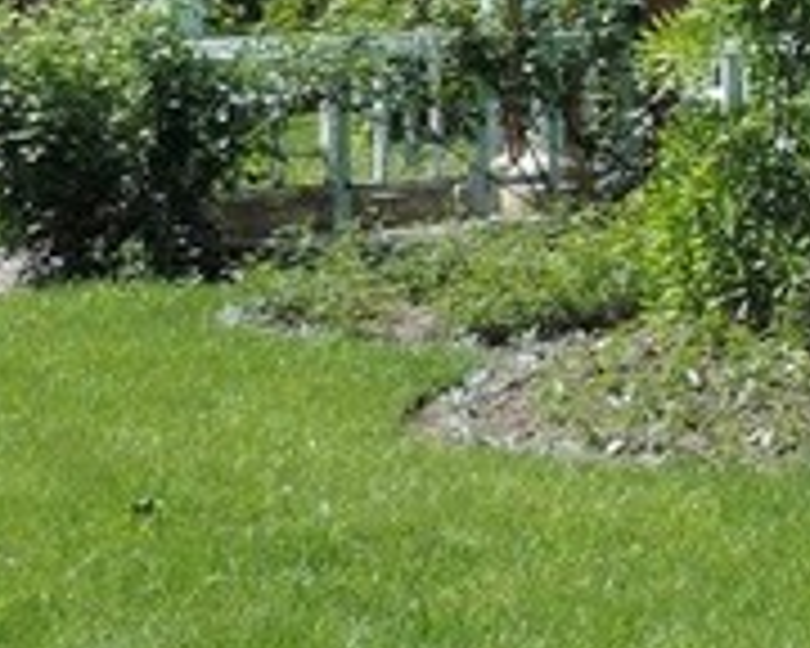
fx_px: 3332
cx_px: 1377
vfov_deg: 10.8
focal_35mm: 139
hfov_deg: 12.8
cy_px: -194
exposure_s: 1/500
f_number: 3.3
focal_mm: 7.1
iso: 80
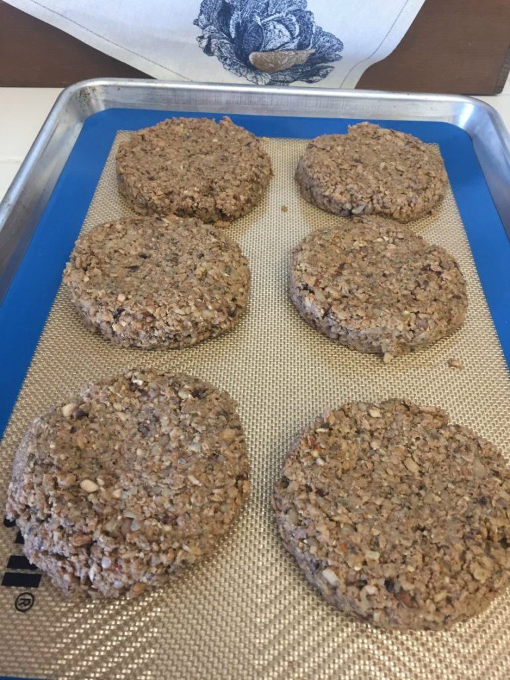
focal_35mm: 29
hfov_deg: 48.2
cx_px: 255
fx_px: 570
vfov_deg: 61.7
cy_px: 340
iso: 40
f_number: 2.2
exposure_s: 1/30
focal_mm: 4.15
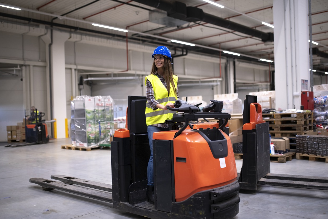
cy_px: 109
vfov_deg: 36.9
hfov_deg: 53.1
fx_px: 328
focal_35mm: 36
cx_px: 166
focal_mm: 35
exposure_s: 1/200
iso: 500
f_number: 1.4
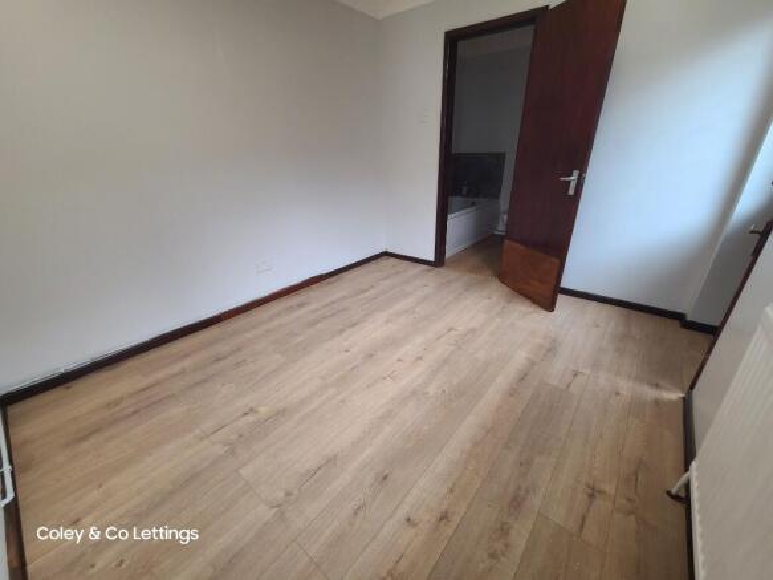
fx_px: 290
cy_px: 290
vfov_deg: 89.9
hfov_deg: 106.2
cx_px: 386
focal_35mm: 13
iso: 80
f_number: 2.2
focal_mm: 2.2
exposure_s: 1/50
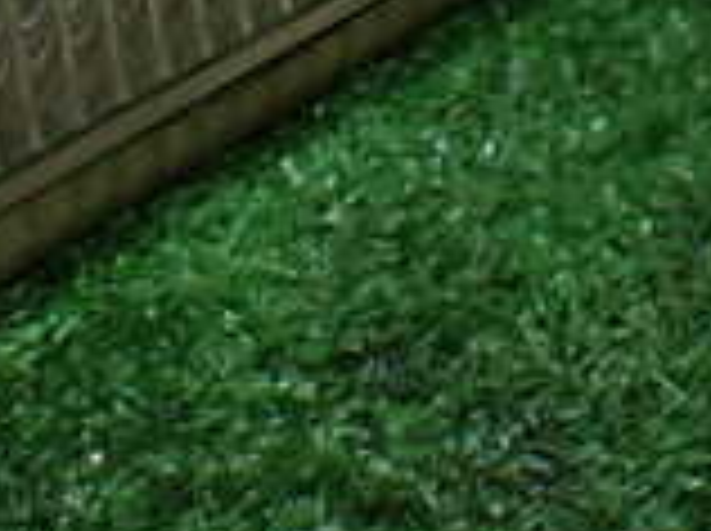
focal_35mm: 114
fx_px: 2338
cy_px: -189
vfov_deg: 12.5
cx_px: 171
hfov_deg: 17.2
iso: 320
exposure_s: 1/125
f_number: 2.3
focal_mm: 5.4
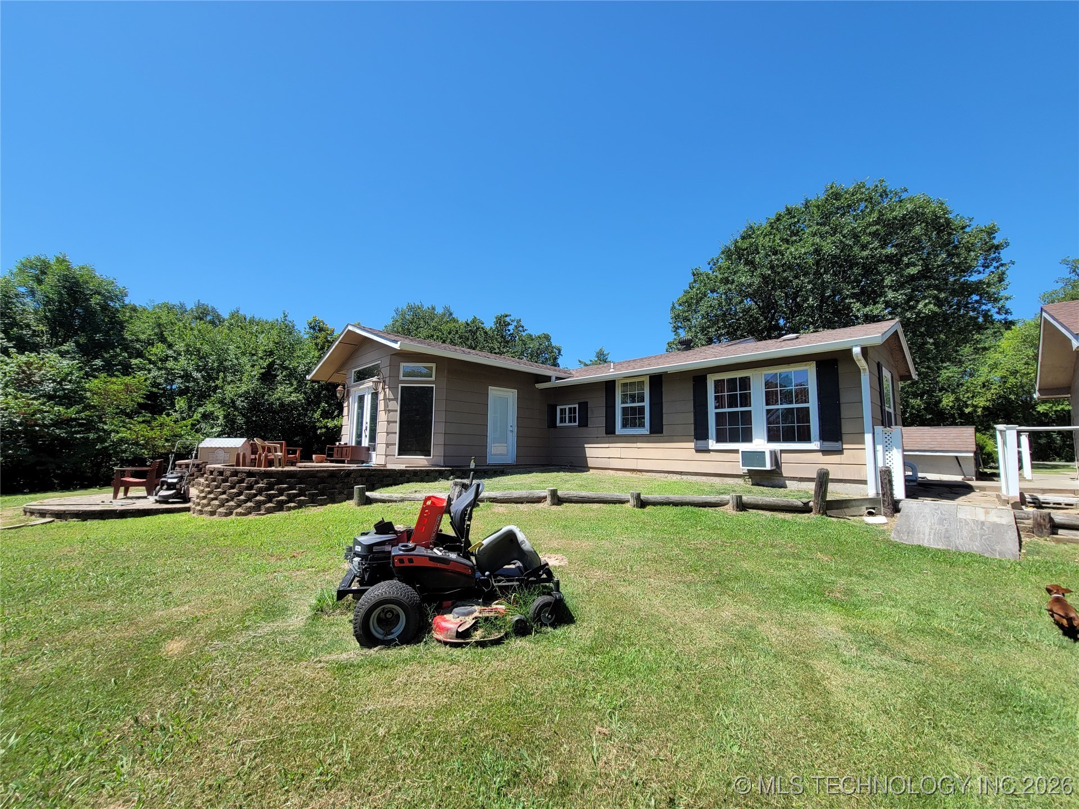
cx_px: 540
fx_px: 405
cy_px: 404
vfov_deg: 89.9
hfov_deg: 106.2
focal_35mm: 13
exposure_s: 1/1262
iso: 64
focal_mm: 2.2
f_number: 2.2
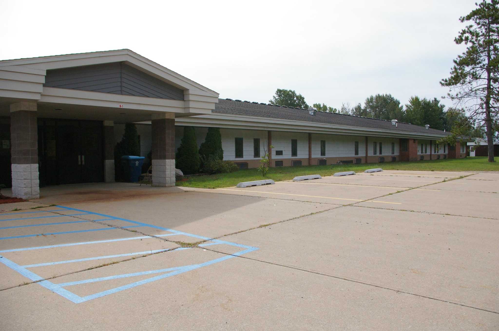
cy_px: 166
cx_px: 250
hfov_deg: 62.0
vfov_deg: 43.5
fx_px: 415
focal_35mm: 30
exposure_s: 1/1000
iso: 800
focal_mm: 20
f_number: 9.5
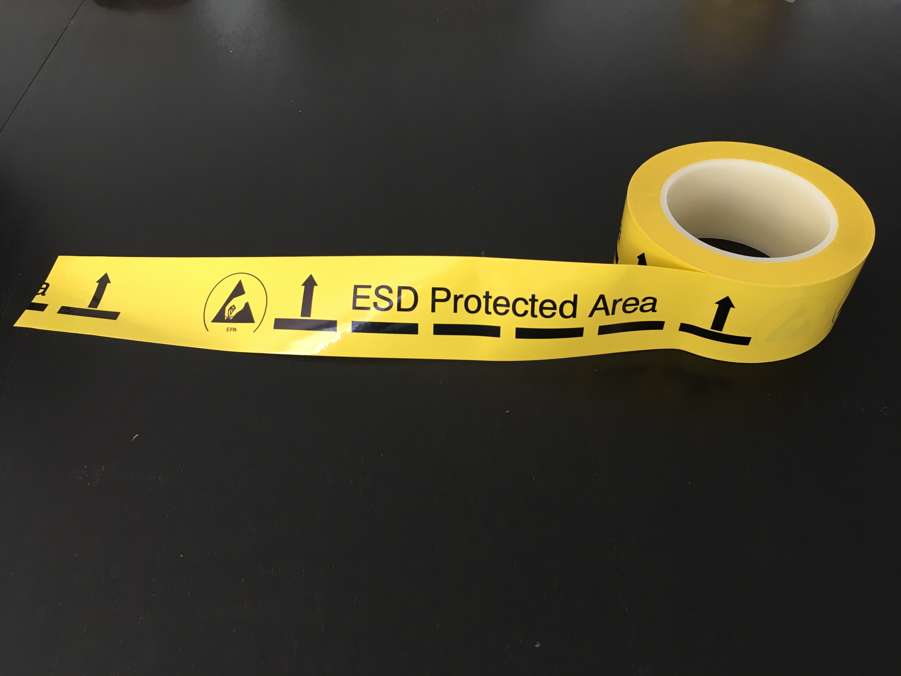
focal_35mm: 29
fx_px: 755
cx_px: 450
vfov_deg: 48.2
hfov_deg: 61.7
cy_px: 338
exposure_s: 1/33
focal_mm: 4.15
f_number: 2.2
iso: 32
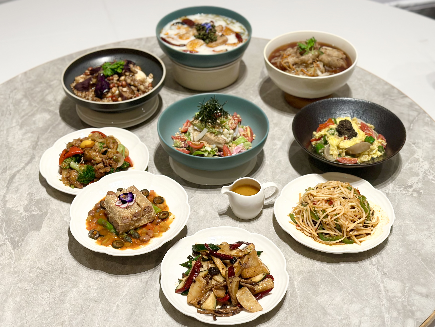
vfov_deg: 29.7
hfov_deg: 38.9
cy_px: 166
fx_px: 616
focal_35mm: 49
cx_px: 218
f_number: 1.78
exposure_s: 1/161
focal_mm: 6.86
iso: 100
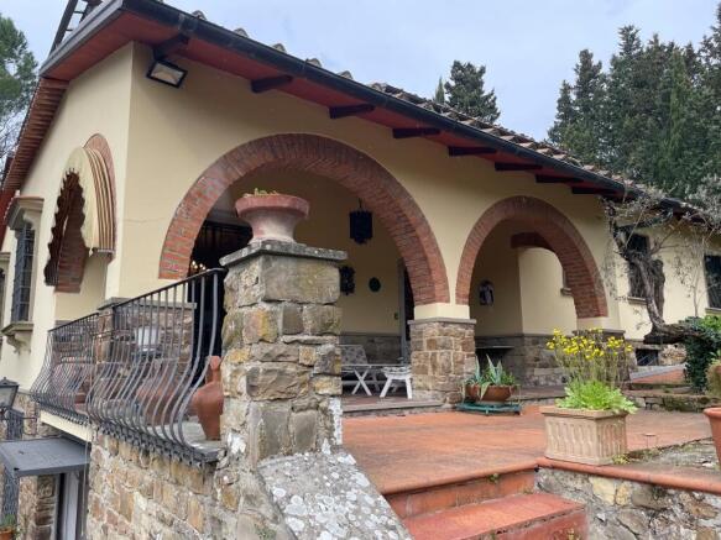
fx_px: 541
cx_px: 360
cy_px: 270
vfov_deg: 53.0
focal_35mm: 26
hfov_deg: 67.3
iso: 32
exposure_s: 1/754
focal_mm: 4.2
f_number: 1.6
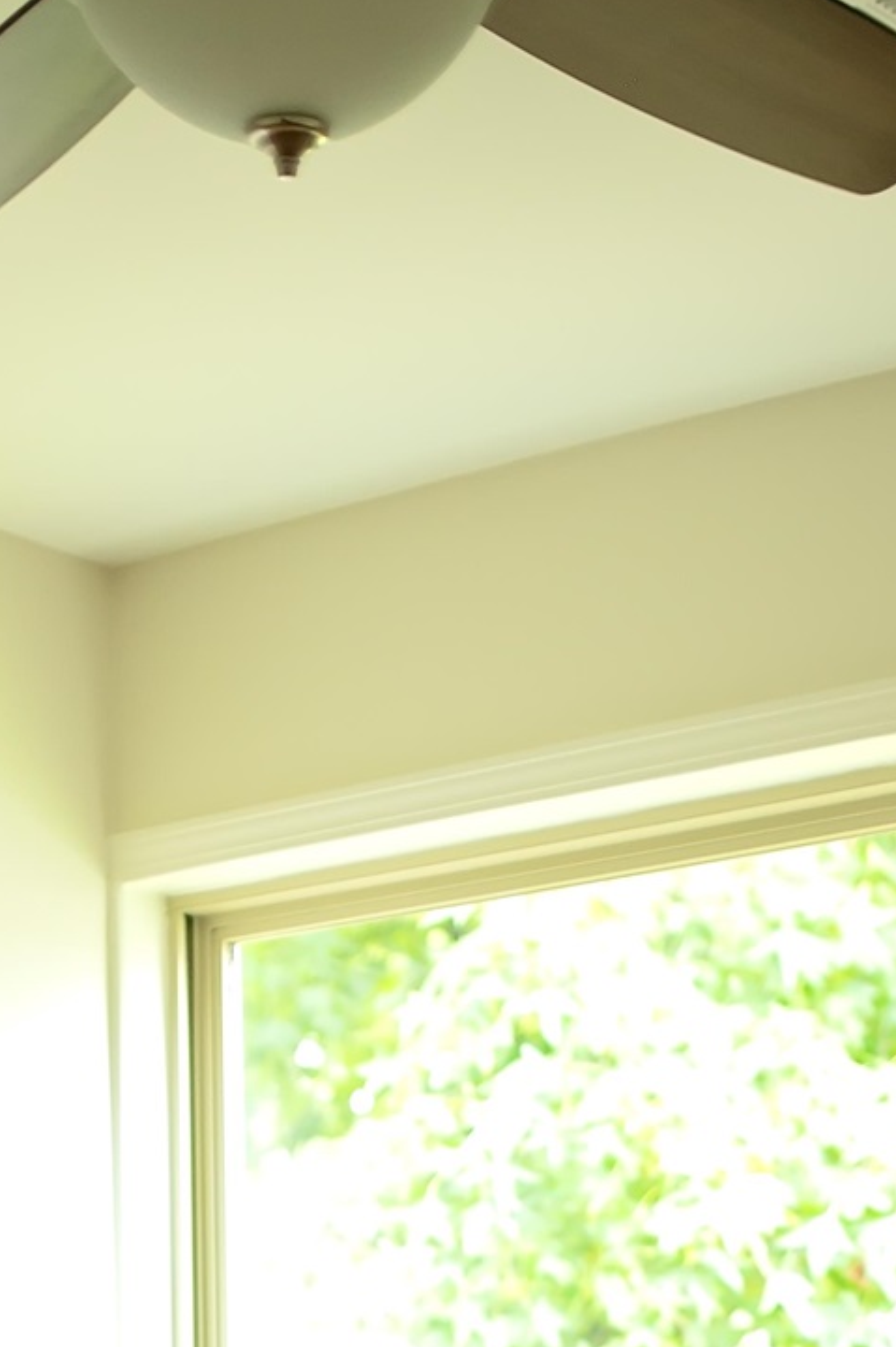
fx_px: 4187
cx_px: 254
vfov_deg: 16.9
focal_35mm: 112
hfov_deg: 12.2
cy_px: 1890
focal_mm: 35
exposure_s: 1/800
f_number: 1.8
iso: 1000
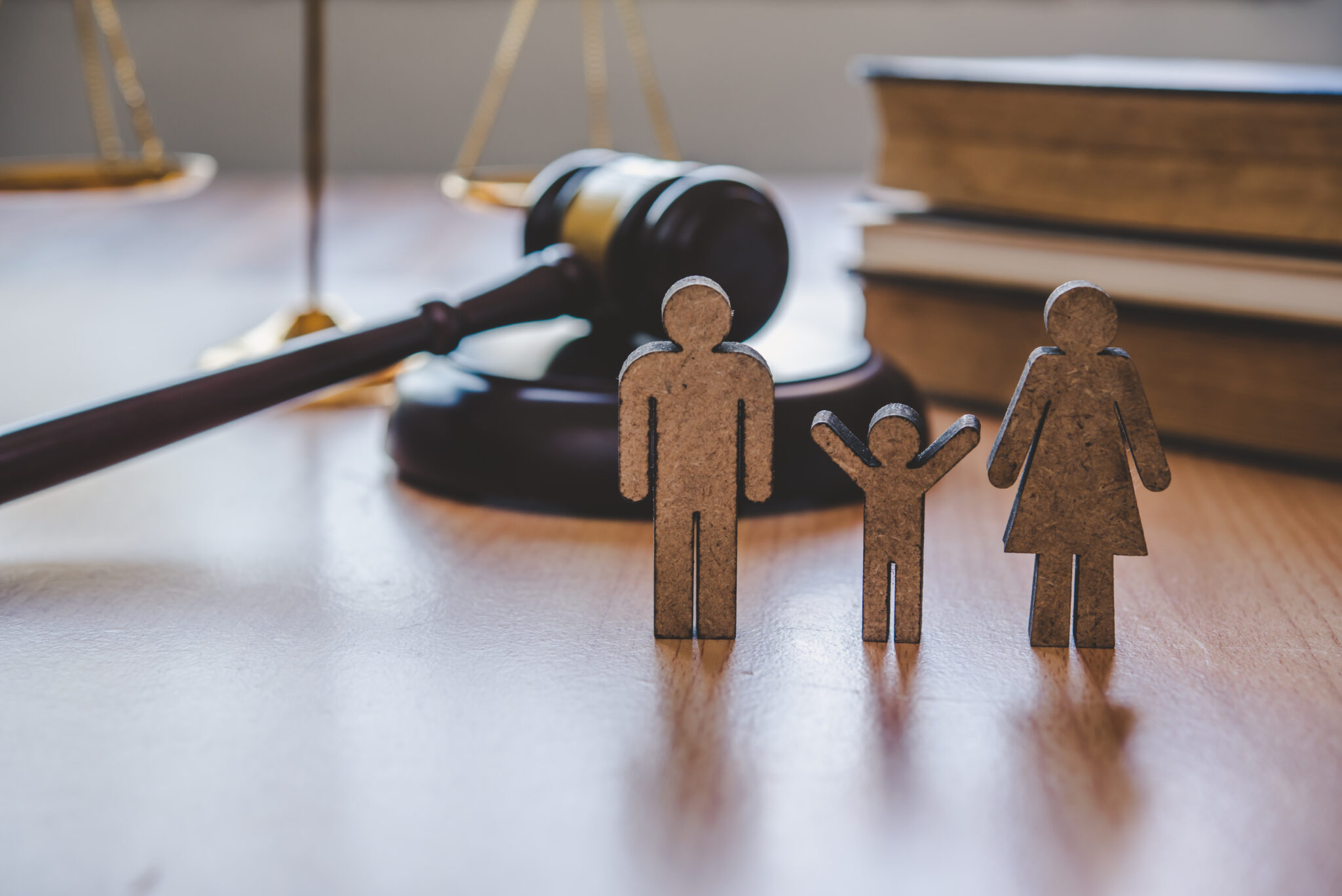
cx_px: 671
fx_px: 2237
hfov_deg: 33.4
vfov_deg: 22.6
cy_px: 448
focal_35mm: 60
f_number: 5.6
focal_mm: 60
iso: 100
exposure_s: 1/50
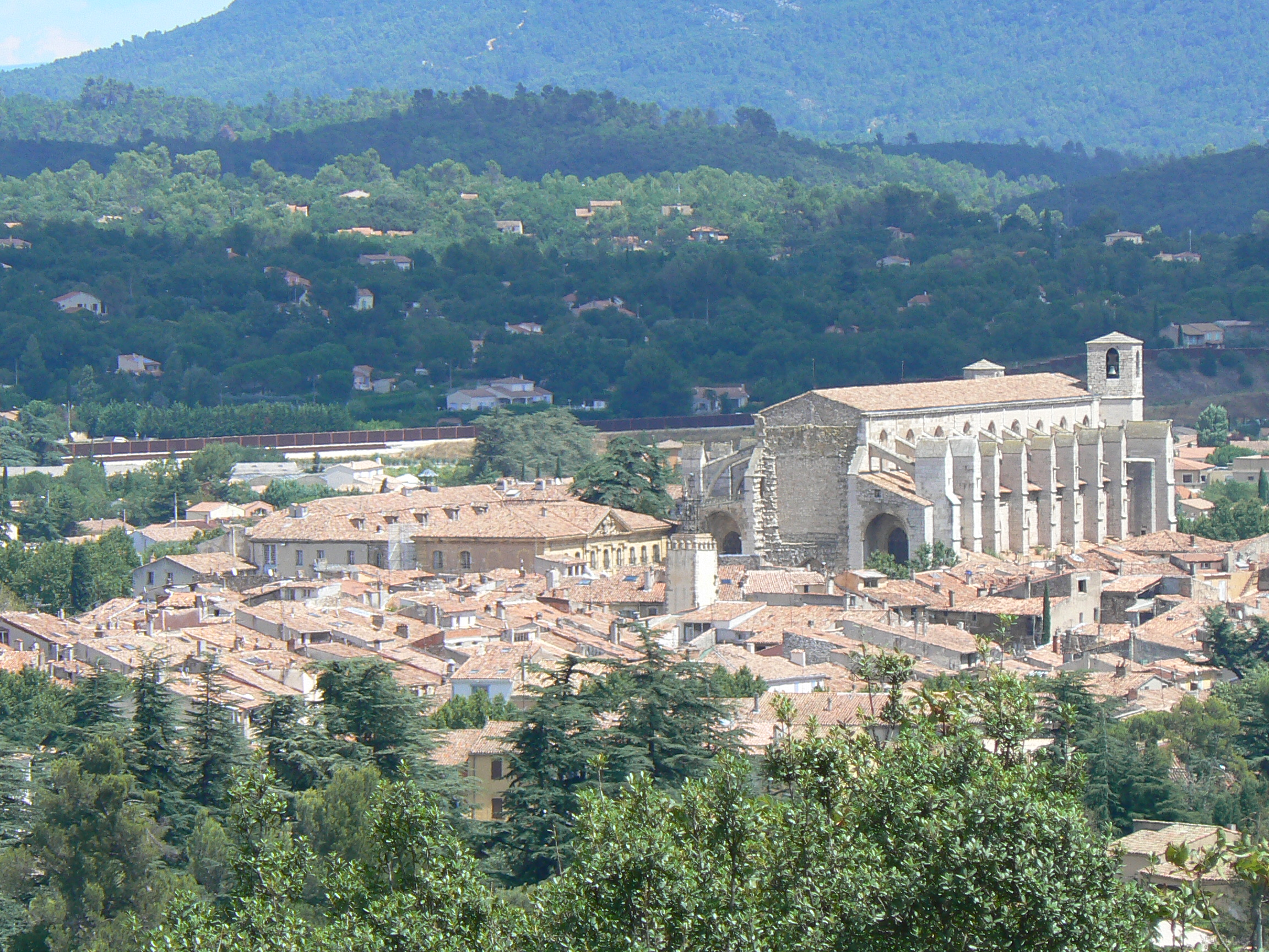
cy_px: 476
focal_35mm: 293
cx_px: 634
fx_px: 10741
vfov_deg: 5.1
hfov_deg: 6.8
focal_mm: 40.1
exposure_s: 1/400
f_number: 5.6
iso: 80
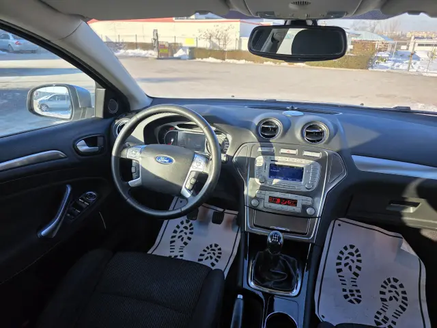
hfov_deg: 73.9
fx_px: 290
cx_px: 218
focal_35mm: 23
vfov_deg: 58.9
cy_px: 164
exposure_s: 1/359
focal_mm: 6.3
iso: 32
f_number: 1.7
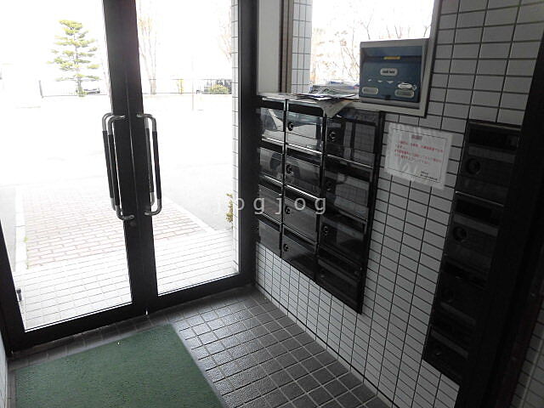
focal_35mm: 24
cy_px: 204
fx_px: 377
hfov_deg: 71.6
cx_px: 272
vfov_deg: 56.8
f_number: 3.1
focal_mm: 4.3
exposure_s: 1/60
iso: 160
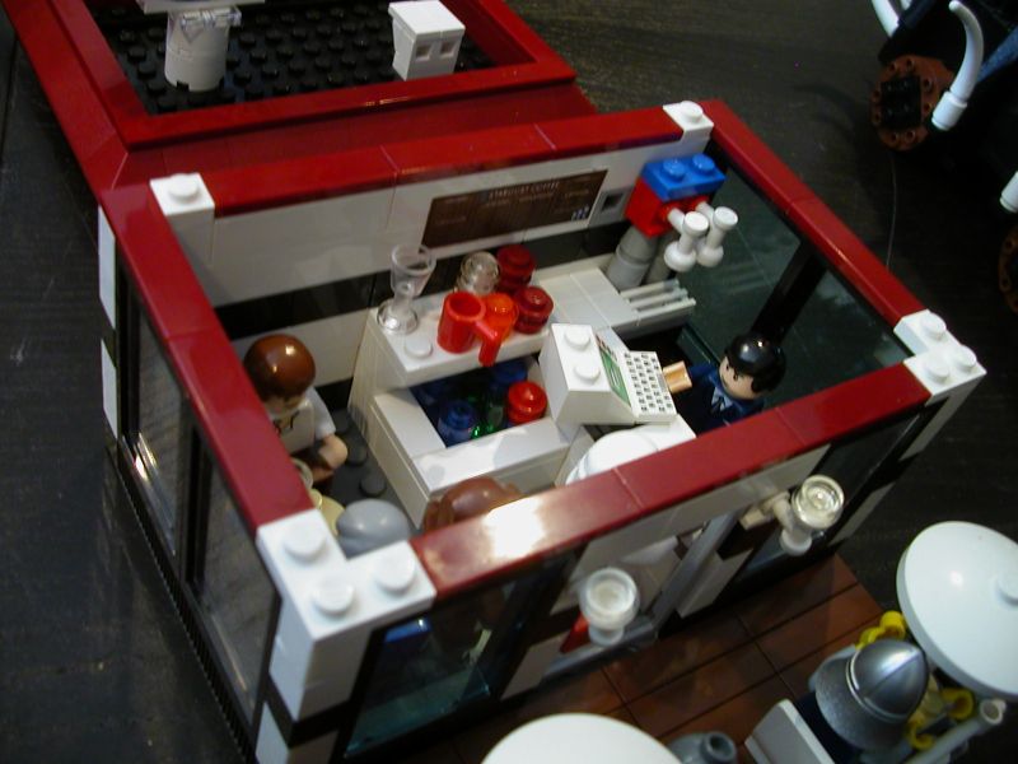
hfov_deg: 50.1
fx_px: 1088
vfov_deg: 38.7
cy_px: 382
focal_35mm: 37
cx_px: 509
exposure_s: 1/6
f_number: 2.7
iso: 100
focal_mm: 5.6
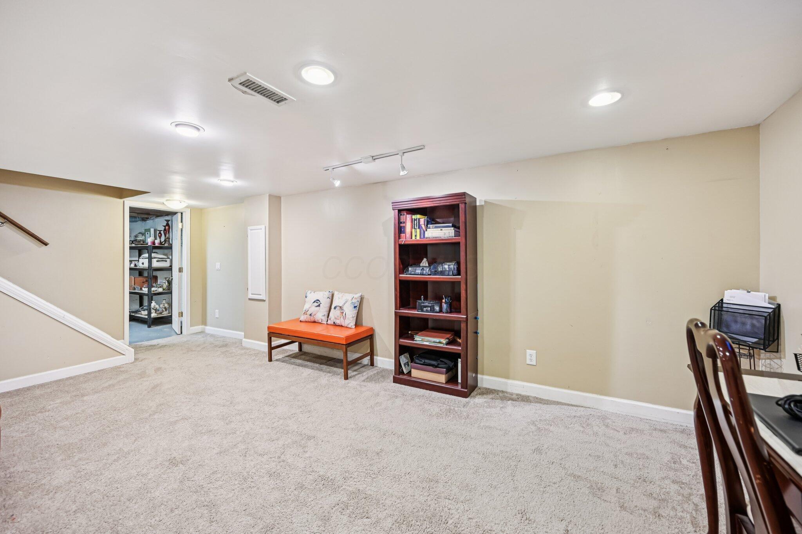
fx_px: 312
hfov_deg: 104.3
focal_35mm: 14
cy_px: 267
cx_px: 401
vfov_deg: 81.1
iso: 400
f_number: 4
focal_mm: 14
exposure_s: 1/10
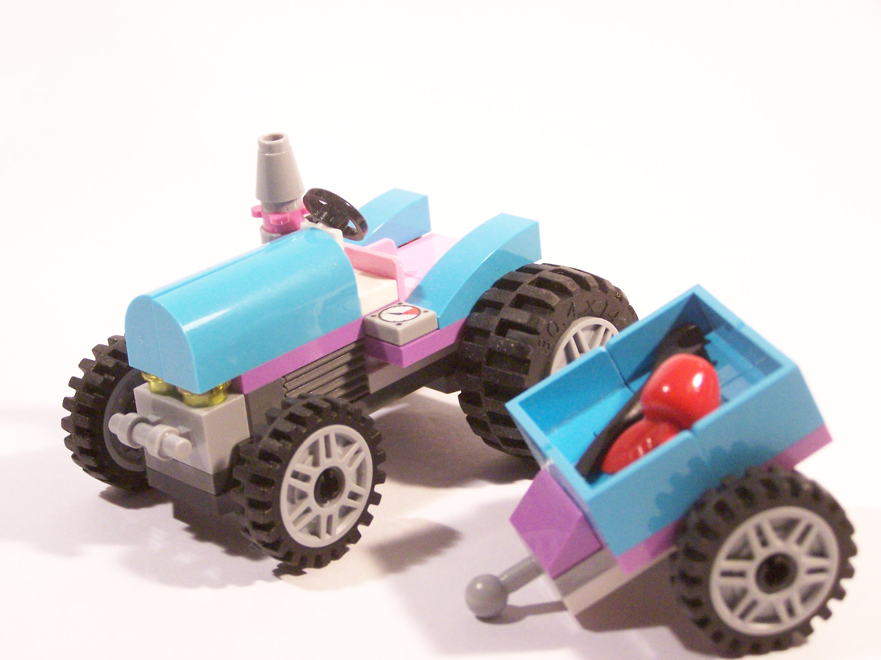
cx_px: 440
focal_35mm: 75
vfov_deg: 19.6
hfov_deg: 26.0
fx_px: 1909
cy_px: 330
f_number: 3.2
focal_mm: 12.4
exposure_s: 1/45
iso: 400
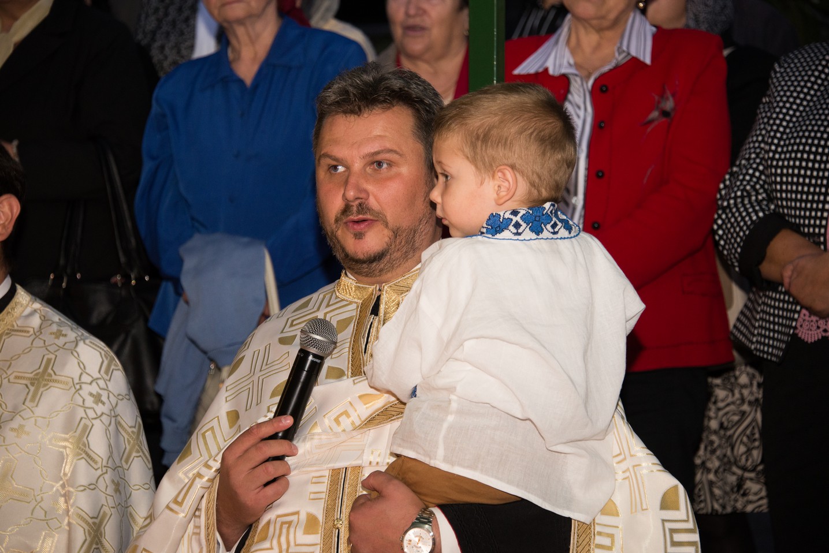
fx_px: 3110
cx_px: 414
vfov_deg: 10.2
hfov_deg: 15.2
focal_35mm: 135
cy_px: 276
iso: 1600
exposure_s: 1/80
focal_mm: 135
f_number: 5.6
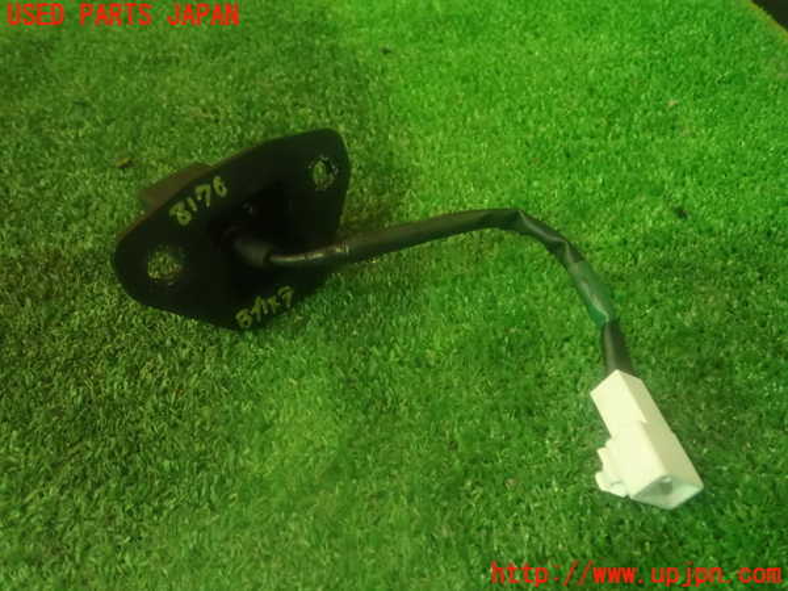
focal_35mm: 30
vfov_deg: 46.8
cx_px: 394
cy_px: 296
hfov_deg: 60.0
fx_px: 683
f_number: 2.3
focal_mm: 5.5
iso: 1600
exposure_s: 1/25
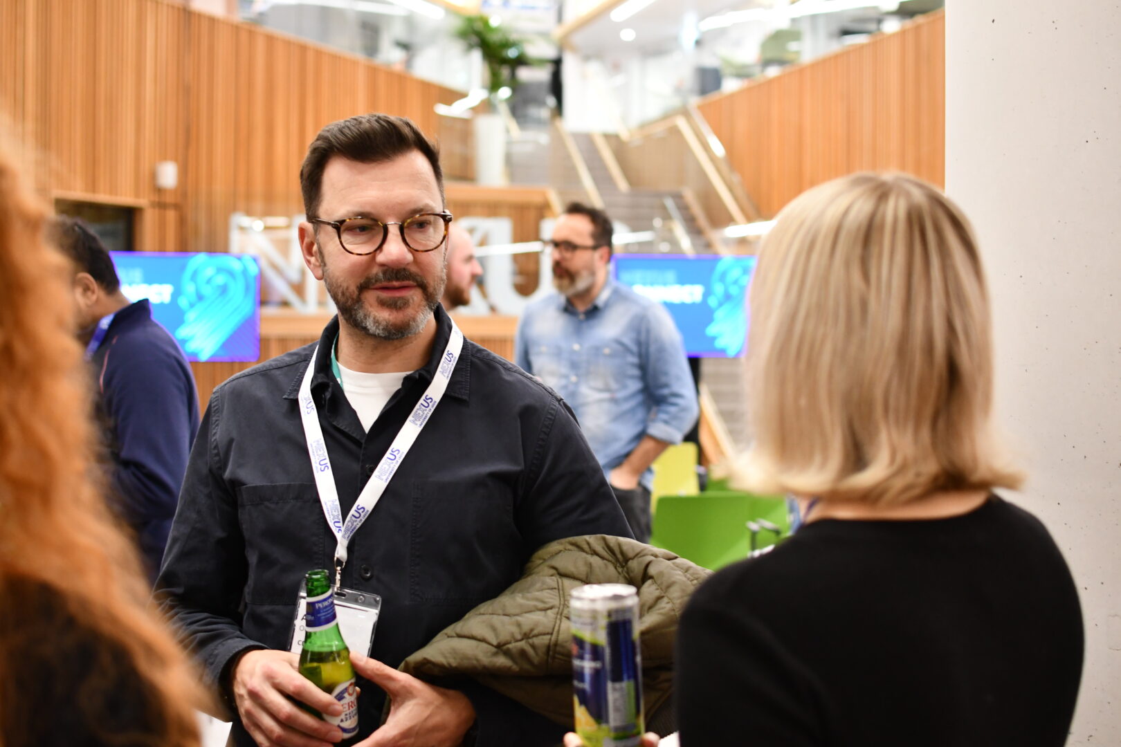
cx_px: 560
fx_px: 1619
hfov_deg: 38.2
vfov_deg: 26.0
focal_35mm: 52
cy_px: 374
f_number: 2.8
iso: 1600
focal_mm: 35
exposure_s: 1/125
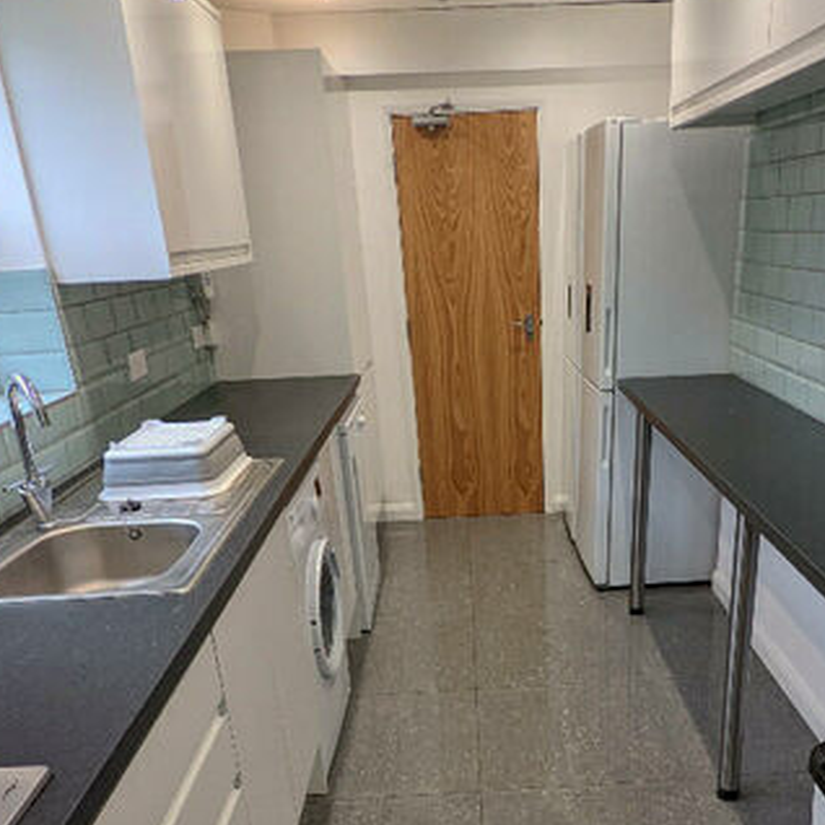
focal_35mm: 31
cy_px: 601
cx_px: 512
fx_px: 836
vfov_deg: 50.7
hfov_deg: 52.0
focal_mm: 2.35
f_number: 2.2
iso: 70
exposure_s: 1/51.4
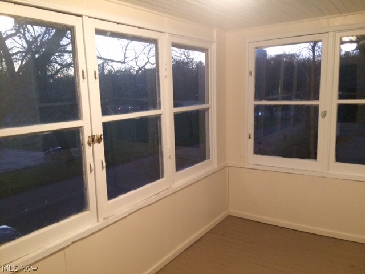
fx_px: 306
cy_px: 137
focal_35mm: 29
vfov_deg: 48.2
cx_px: 182
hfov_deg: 61.7
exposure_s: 1/30
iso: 200
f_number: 2.2
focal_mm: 4.15
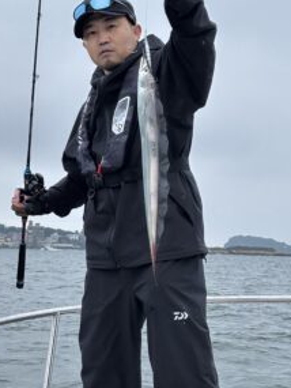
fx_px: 784
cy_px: 195
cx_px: 94
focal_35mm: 70
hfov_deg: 20.9
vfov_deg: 27.8
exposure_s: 1/799
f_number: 1.6
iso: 32
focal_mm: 5.96
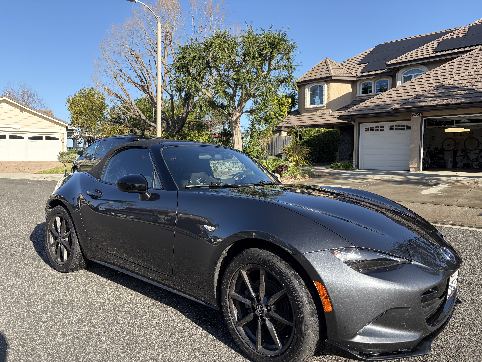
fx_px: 362
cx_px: 241
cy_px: 181
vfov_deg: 53.1
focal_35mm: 26
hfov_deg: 67.3
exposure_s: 1/1799
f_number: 1.6
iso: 64
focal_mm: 5.96
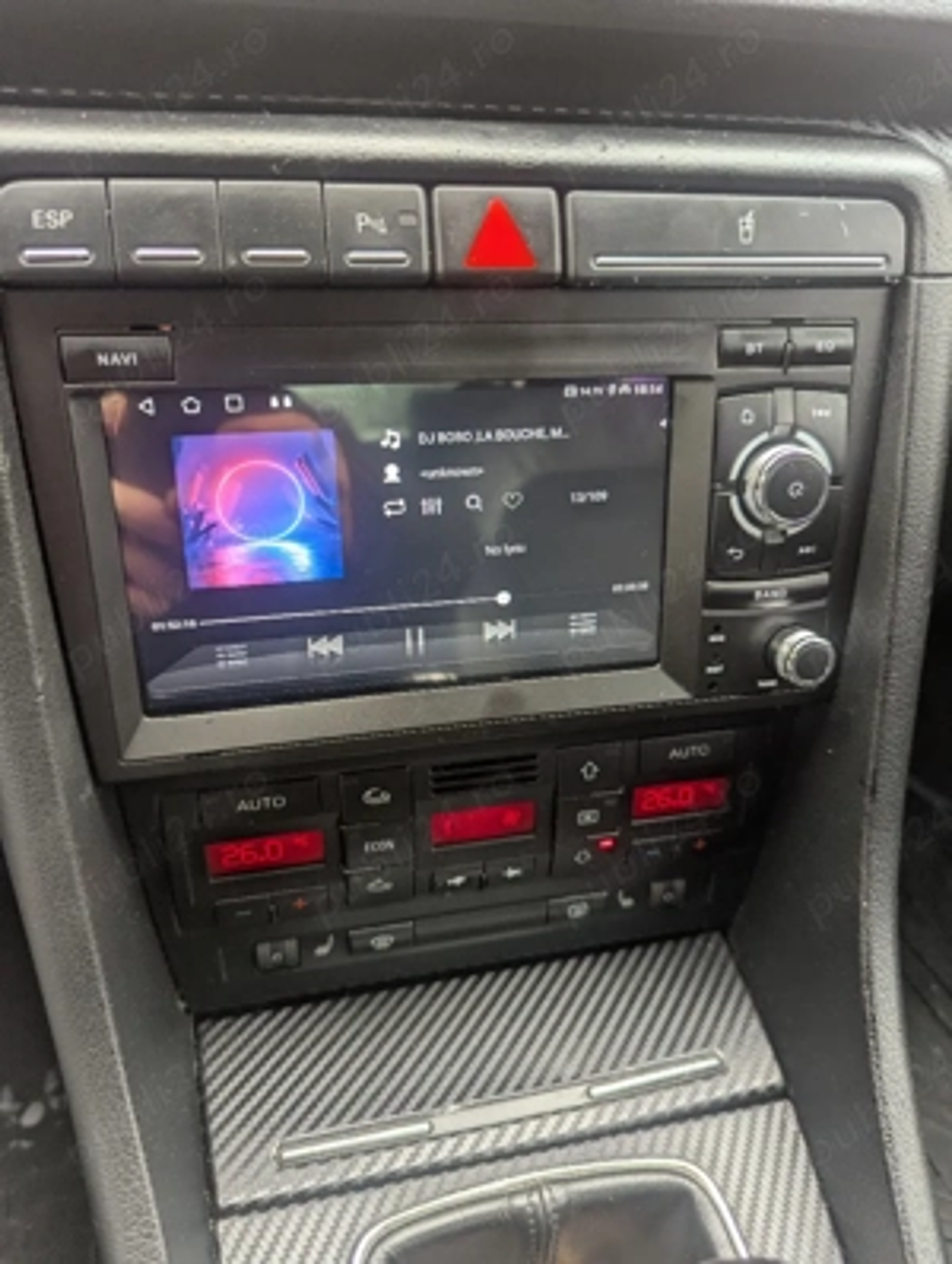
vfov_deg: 71.5
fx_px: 877
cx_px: 476
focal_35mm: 24
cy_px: 632
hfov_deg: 57.0
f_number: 1.85
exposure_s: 1/34.1
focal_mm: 6.81
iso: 44
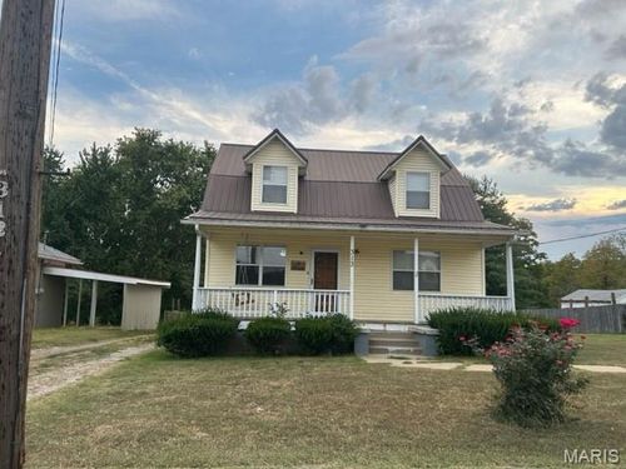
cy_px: 234
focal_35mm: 26
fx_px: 470
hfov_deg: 67.3
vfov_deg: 53.1
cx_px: 313
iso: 50
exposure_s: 1/607
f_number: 1.5
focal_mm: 5.7
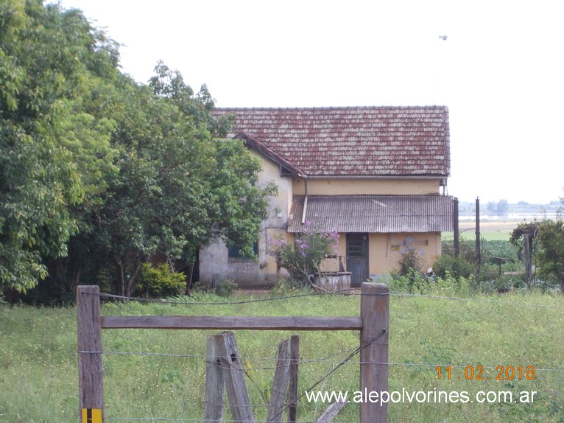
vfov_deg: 10.6
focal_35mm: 140
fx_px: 2280
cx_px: 282
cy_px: 212
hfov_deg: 14.1
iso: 80
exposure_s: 1/80
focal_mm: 20
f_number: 6.8
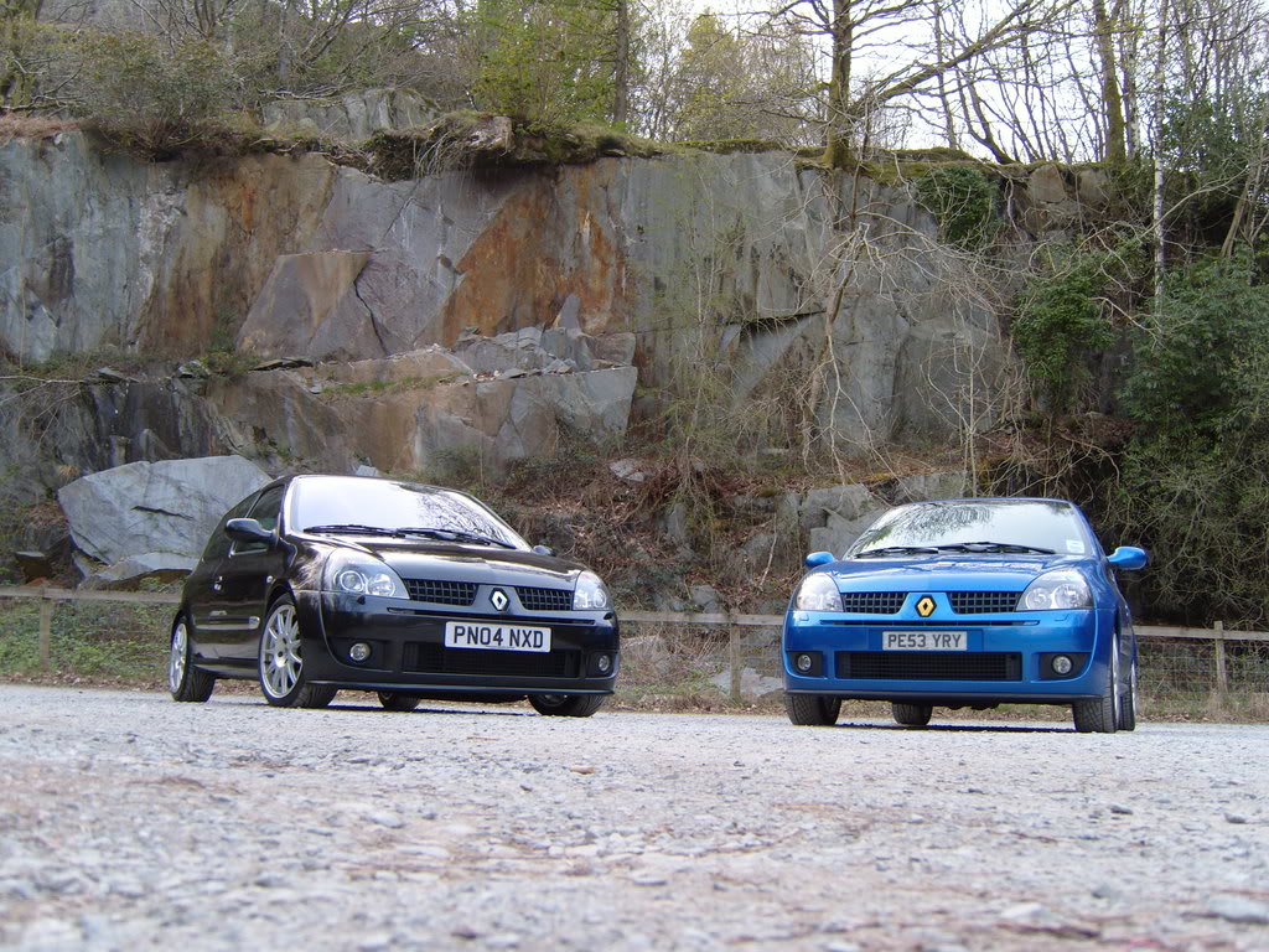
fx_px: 1283
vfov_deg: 40.7
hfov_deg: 52.6
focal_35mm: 35
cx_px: 634
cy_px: 476
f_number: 2.8
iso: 80
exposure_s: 1/45
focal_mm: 7.4
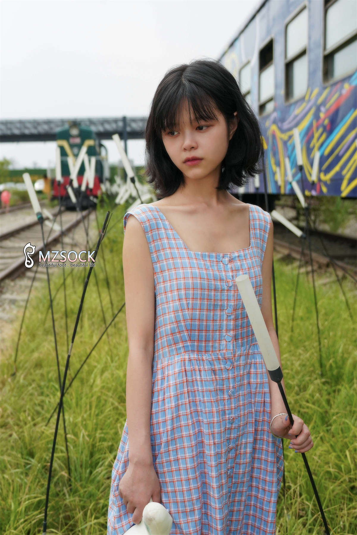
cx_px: 178
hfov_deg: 31.9
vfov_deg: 46.4
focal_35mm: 42
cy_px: 268
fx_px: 624
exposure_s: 1/5000
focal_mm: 28
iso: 640
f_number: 2.8
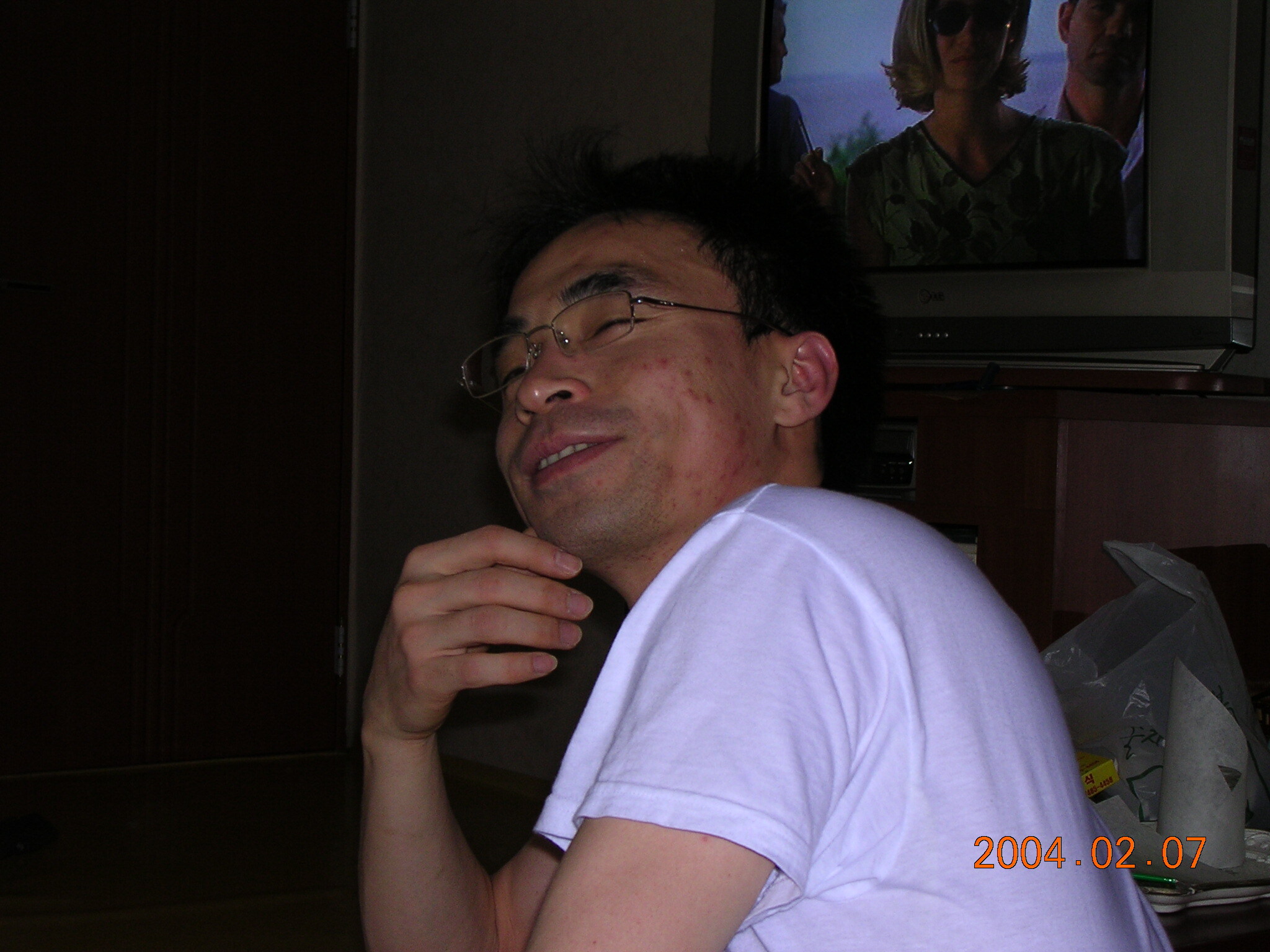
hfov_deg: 30.7
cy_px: 476
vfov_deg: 23.3
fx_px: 2311
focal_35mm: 63
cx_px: 635
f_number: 3.5
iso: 100
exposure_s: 1/60.1
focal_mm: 9.6
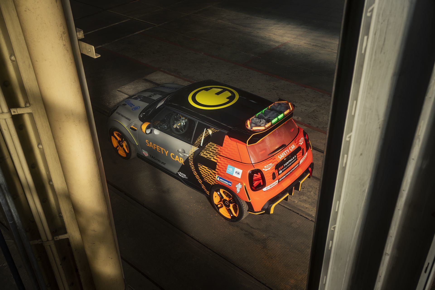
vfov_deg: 37.9
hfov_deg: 54.4
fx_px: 423
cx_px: 218
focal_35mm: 35
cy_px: 145
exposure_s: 1/40
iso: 100
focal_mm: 35
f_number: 10
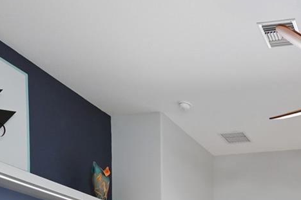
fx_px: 401
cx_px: 318
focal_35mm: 48
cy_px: 314
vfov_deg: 22.2
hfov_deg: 36.0
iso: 800
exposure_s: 1/30
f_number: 8
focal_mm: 14
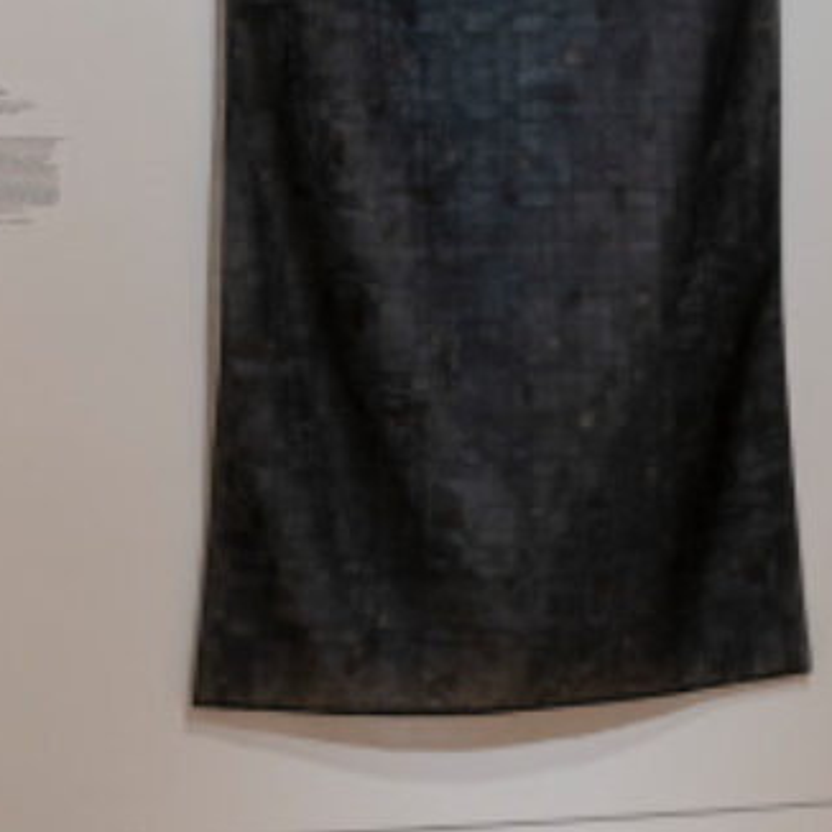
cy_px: -33
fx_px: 2447
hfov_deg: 19.2
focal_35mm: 90
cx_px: 207
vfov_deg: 18.7
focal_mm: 32
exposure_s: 1/4
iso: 400
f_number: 8
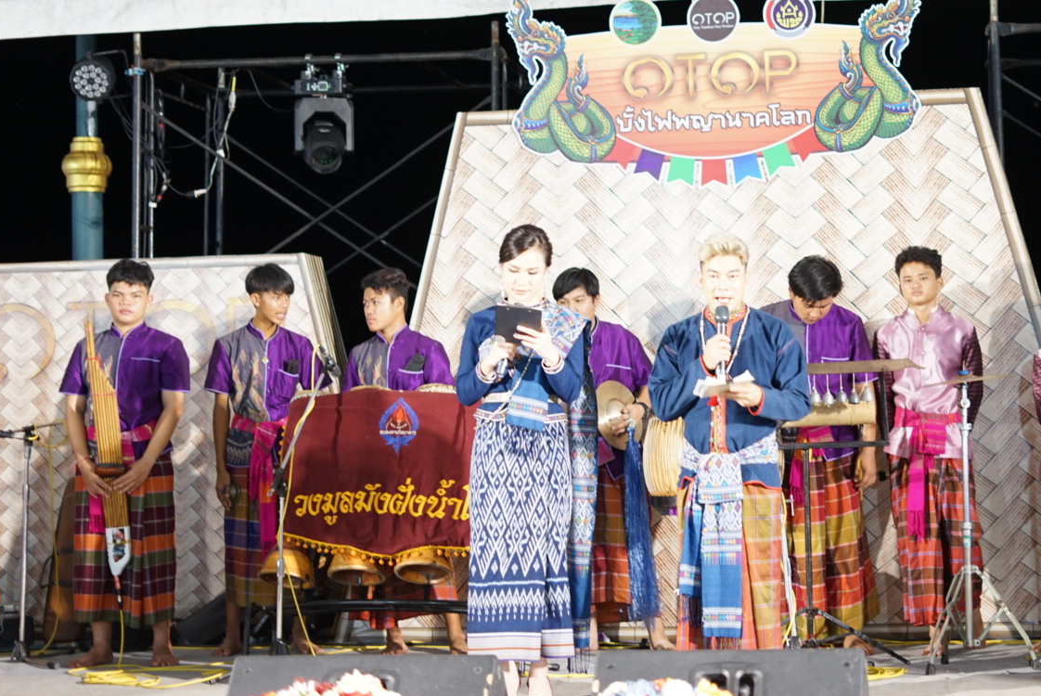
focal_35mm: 72
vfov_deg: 18.9
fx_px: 2084
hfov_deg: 27.9
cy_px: 212
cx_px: 669
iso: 400
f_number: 2
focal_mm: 50
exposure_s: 1/50
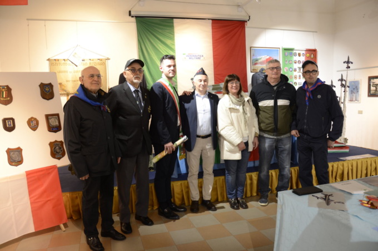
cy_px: 126
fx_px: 283
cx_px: 189
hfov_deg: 67.5
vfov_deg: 47.8
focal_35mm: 27
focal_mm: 18
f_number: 3.5
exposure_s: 1/30
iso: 560
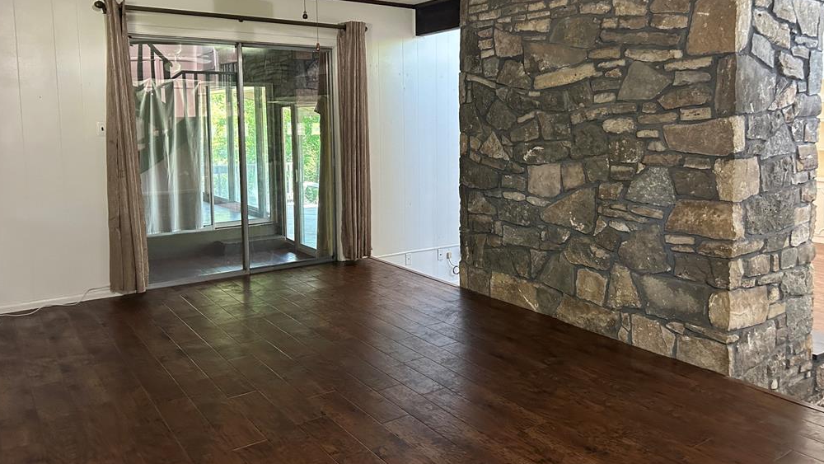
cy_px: 181
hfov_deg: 66.1
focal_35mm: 29
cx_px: 412
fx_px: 634
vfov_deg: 40.0
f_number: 1.5
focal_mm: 5.7
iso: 500
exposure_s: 1/60
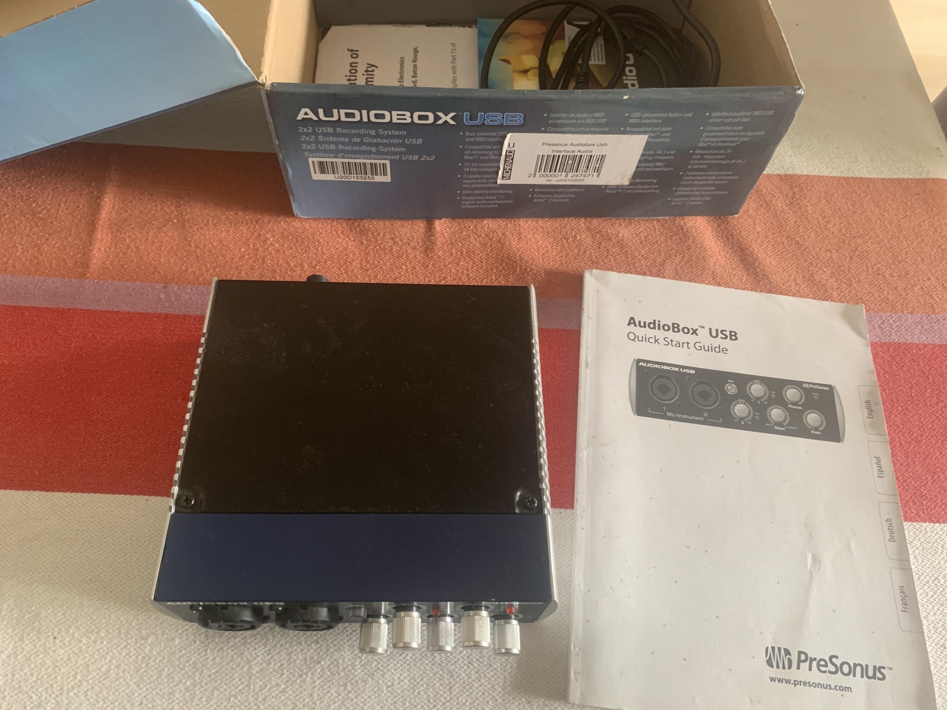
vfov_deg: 53.1
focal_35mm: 26
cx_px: 474
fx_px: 711
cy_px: 355
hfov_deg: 67.3
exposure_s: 1/60
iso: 250
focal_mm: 4.25
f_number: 1.8
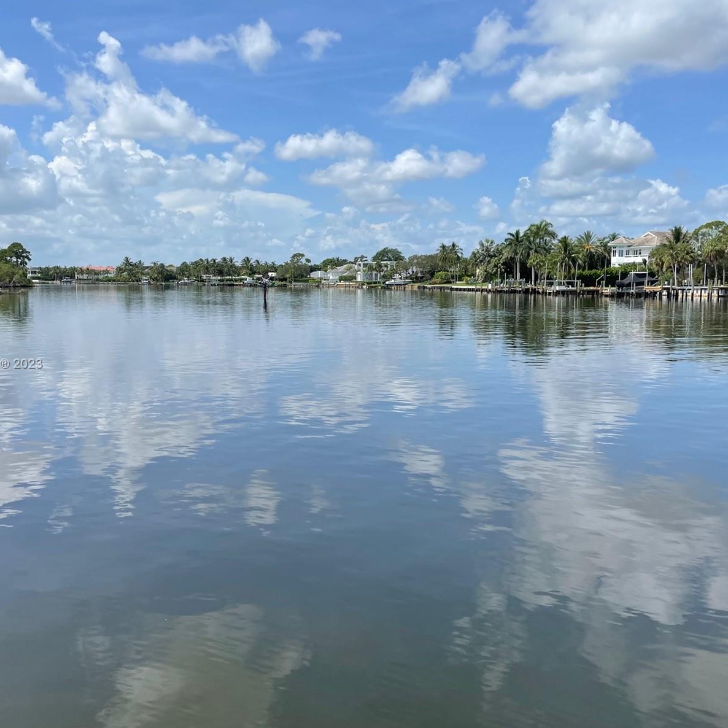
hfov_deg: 52.5
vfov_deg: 52.5
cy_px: 365
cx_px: 337
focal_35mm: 31
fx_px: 738
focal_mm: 4.2
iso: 32
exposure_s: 1/4464
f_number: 1.6
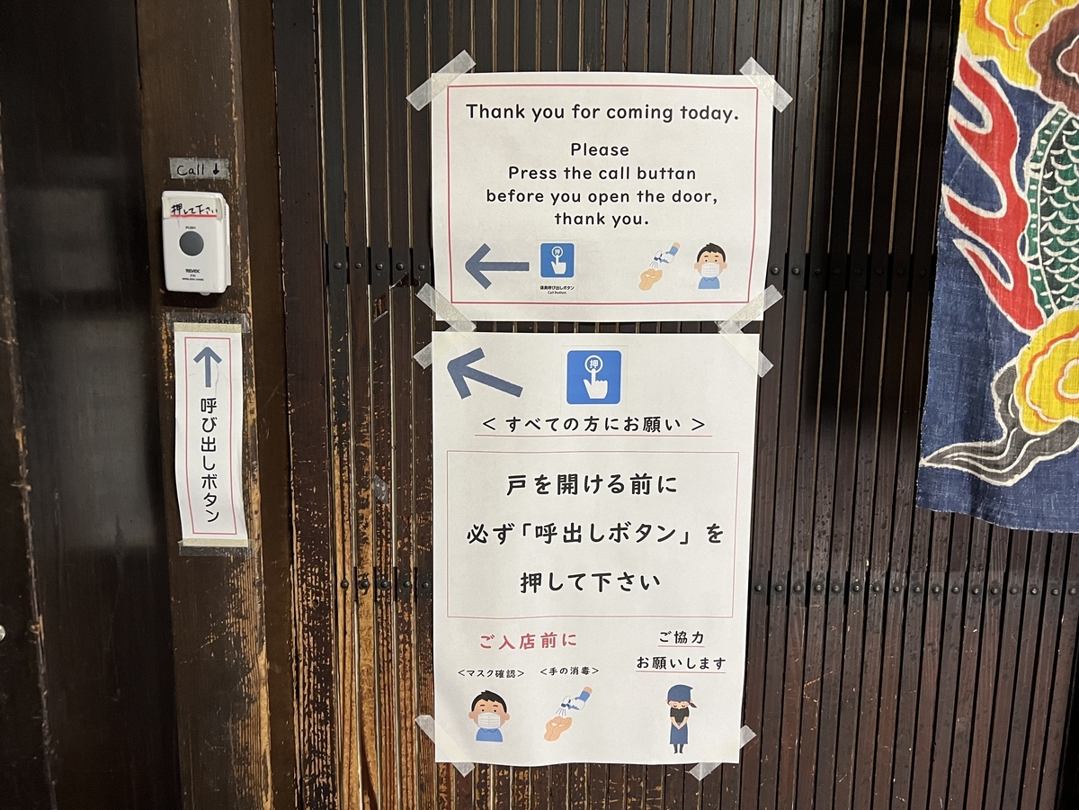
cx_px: 540
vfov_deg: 53.1
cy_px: 405
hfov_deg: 67.3
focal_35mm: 26
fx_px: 810
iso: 400
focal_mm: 5.7
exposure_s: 1/40
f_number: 1.5
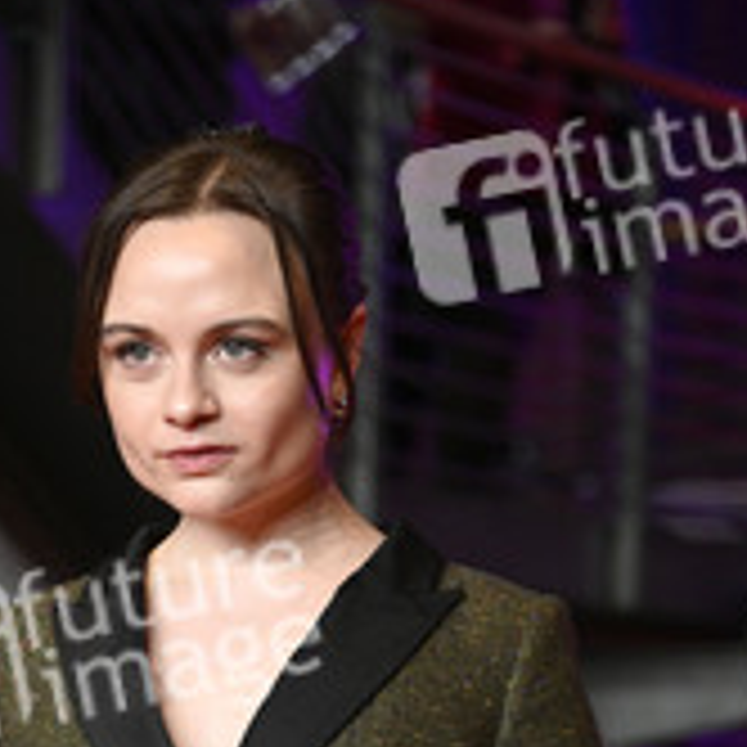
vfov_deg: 7.0
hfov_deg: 7.0
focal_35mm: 249
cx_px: 220
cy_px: 873
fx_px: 6079
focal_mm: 122
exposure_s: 1/200
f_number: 5.6
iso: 5000
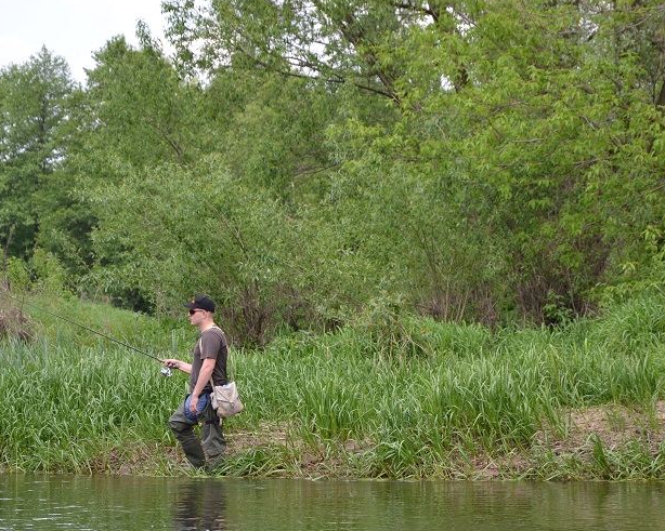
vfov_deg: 10.4
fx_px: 2925
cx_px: 368
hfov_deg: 13.0
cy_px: 307
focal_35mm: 149
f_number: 5.6
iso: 100
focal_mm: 75
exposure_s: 1/125
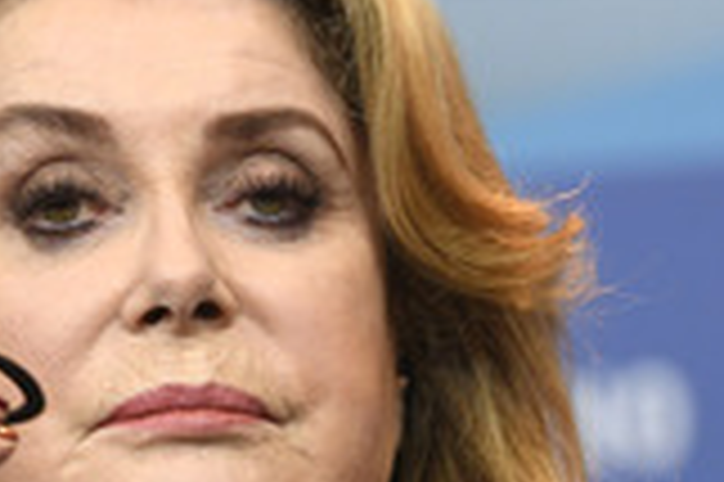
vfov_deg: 3.9
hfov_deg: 5.9
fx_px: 7052
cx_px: 142
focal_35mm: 351
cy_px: 450
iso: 1250
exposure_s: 1/320
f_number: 3.2
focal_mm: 125
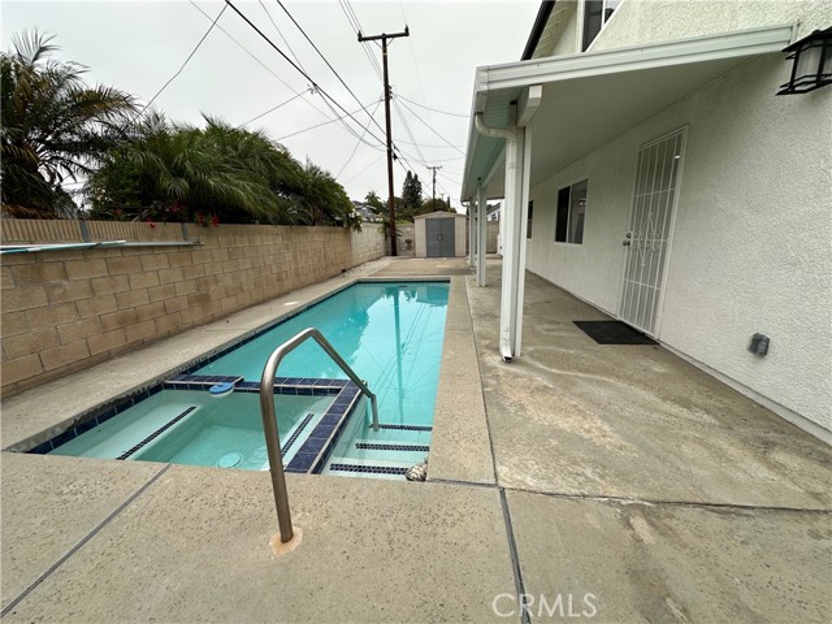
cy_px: 312
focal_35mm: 14
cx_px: 416
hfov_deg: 102.1
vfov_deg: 85.7
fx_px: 336
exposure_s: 1/304
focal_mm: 2.22
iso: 40
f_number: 2.2
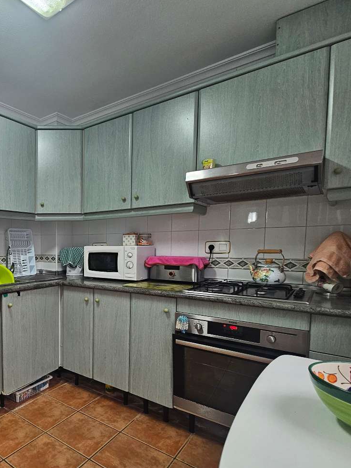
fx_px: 270
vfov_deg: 81.3
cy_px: 267
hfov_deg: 57.8
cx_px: 43
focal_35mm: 20
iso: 125
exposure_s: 1/50
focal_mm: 2.2
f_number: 2.2
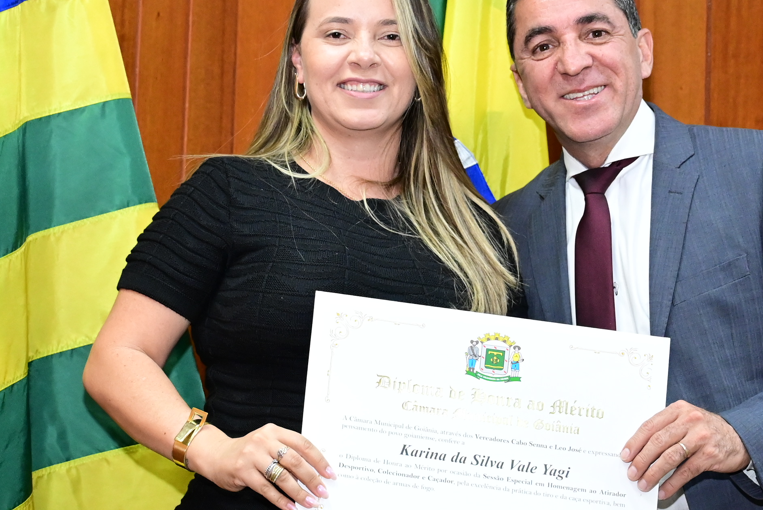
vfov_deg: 11.7
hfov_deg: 17.5
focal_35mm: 117
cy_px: 240
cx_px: 447
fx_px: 2482
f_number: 4
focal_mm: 50
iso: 4000
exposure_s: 1/125
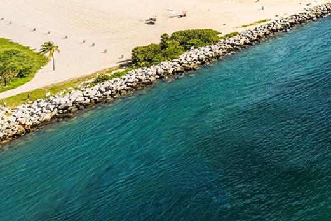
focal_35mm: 43
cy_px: -111
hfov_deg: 29.6
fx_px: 395
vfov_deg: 24.3
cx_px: 483
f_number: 8
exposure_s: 1/160
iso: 100
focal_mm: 14
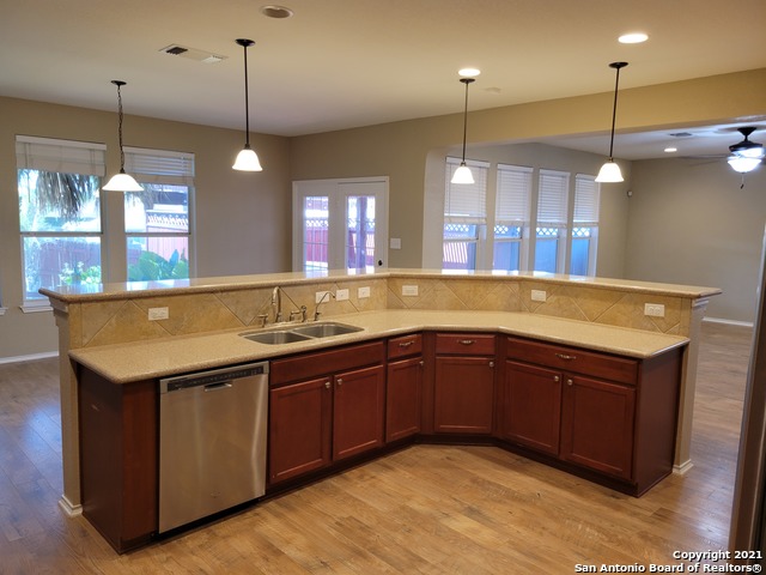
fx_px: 575
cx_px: 383
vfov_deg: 53.1
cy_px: 288
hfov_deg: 67.3
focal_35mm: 26
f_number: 1.8
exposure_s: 1/59
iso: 200
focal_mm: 5.4
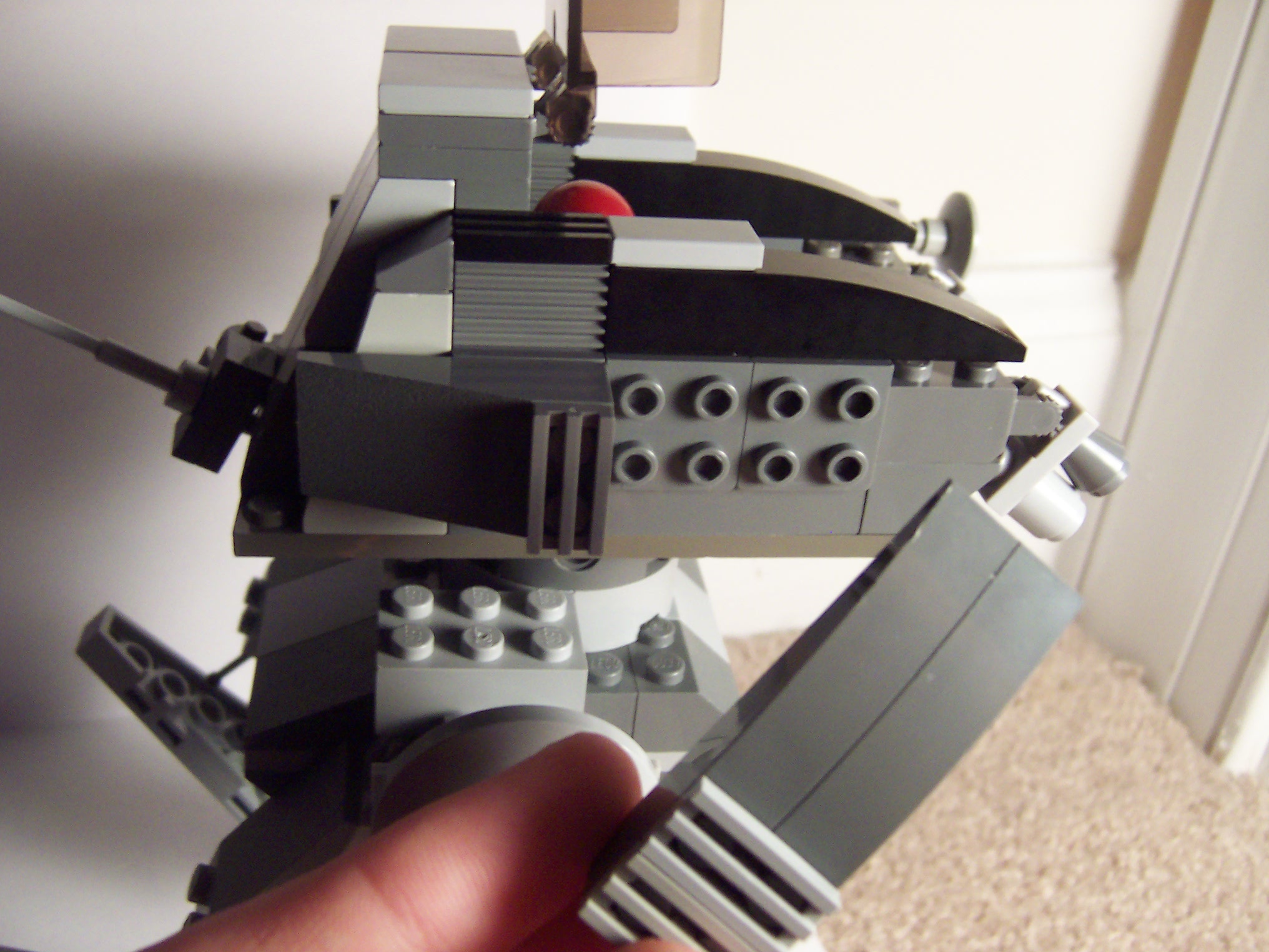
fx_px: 1320
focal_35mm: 36
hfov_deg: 51.4
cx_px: 634
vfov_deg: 39.7
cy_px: 476
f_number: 2.8
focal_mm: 5.6
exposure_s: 1/15
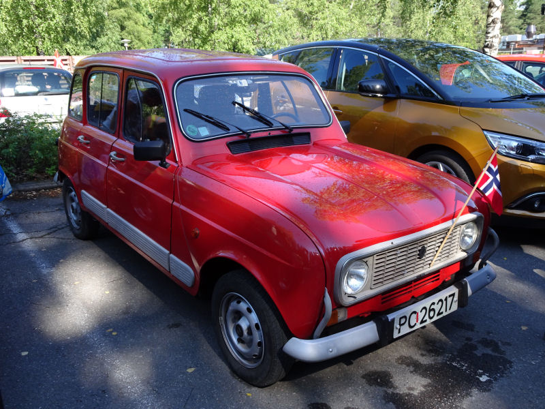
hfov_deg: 58.4
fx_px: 488
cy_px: 204
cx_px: 272
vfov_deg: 45.4
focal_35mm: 31
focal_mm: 5.26
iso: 80
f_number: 4
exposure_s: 1/160
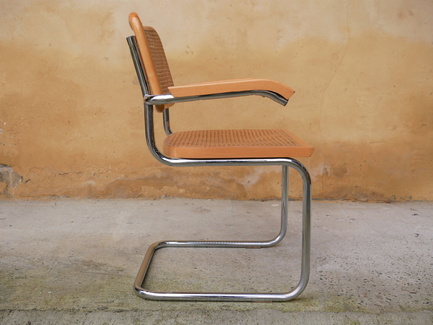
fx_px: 501
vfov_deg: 36.0
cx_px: 216
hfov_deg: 46.8
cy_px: 162
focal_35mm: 40
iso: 200
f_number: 3.2
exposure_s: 1/400
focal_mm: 20
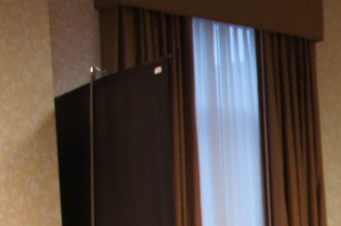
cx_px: 530
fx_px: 1391
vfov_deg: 8.8
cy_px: 445
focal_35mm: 147
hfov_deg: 13.1
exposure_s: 1/40
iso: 1000
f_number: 4
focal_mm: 22
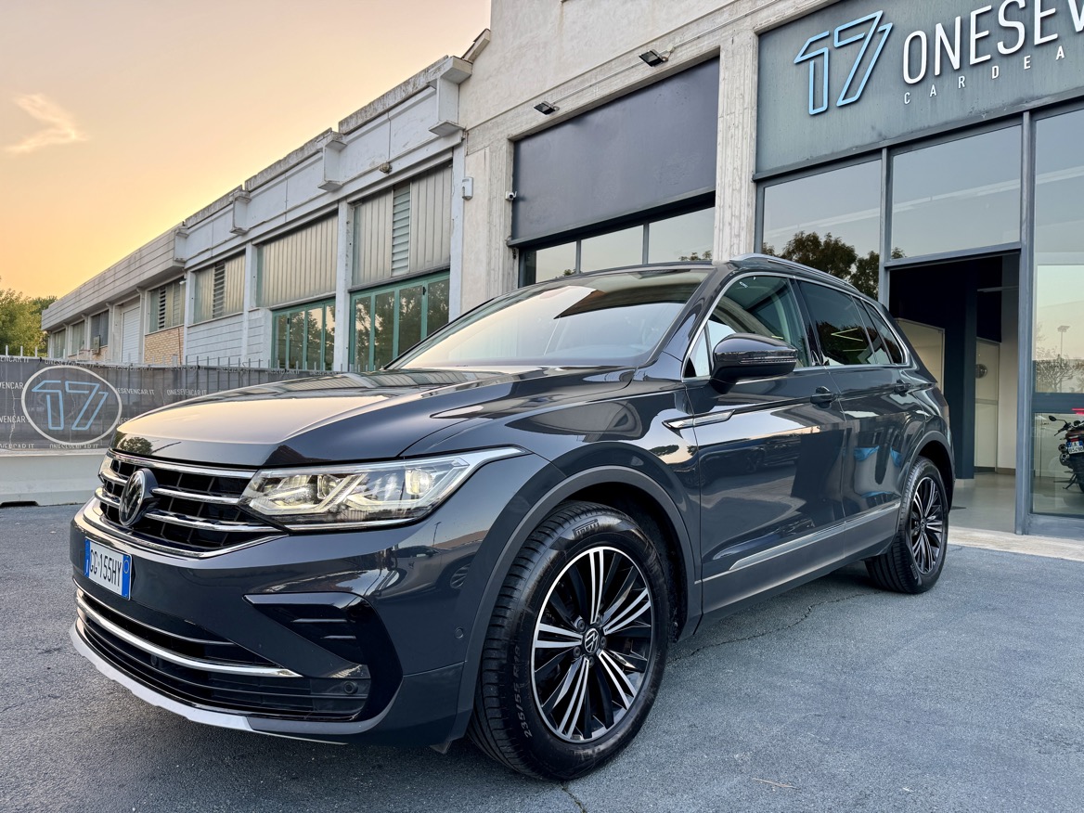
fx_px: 752
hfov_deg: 71.6
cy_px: 406
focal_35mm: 24
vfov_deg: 56.8
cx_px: 542
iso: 64
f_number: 1.78
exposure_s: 1/141
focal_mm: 6.76
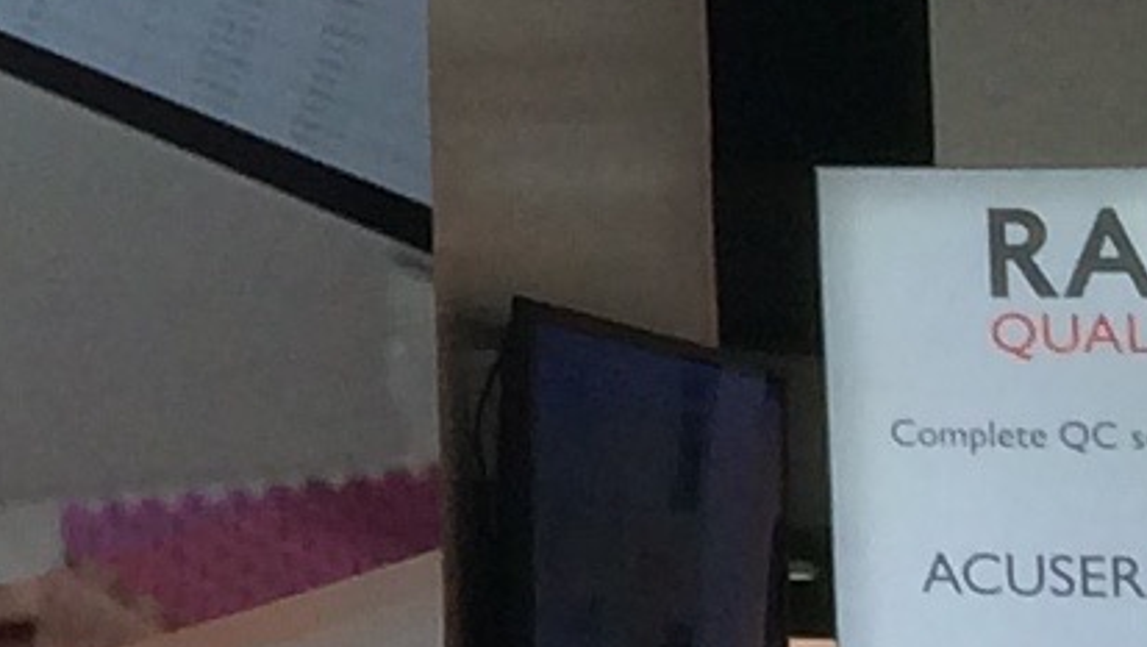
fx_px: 7852
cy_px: -725
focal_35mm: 258
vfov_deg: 4.6
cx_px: -2369
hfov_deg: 7.3
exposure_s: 1/120
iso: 64
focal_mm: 4.12
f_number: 2.2
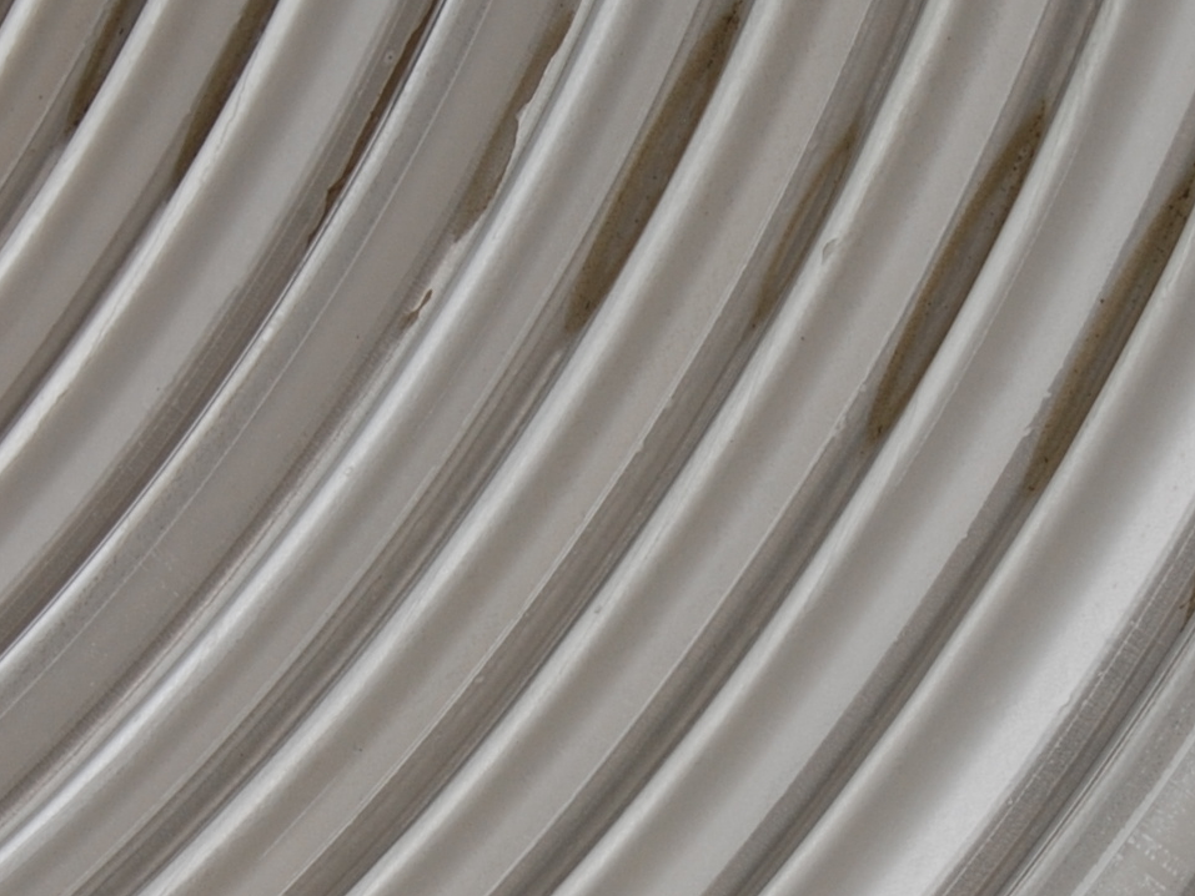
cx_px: 687
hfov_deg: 8.9
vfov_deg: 6.7
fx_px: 7665
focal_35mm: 222
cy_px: 762
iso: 100
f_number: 6.3
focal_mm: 38
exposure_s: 1/160
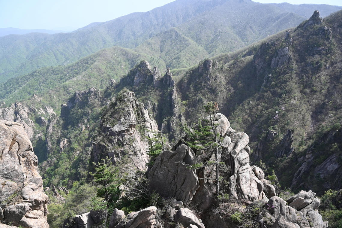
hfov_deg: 73.8
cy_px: 114
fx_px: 228
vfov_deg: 53.1
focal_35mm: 24
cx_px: 171
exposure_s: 1/250
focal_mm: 24
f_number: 5.6
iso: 125
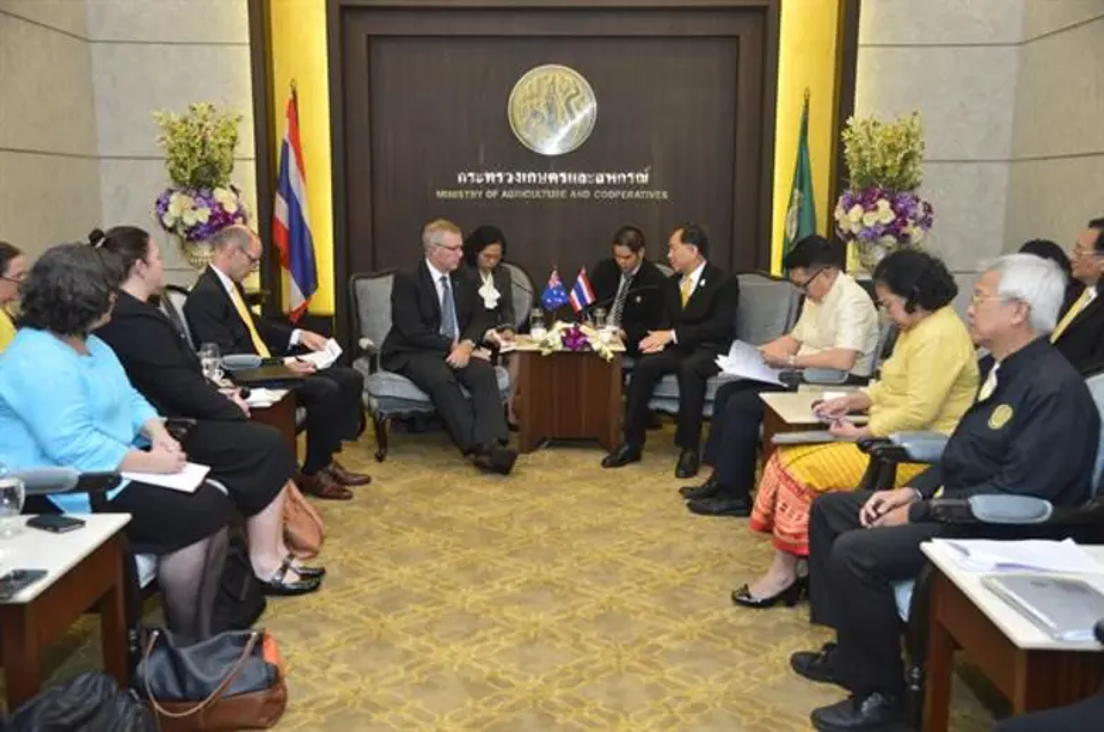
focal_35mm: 38
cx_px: 552
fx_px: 1163
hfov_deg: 50.8
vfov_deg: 34.9
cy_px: 366
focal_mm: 38
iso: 1000
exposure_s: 1/125
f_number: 4.5
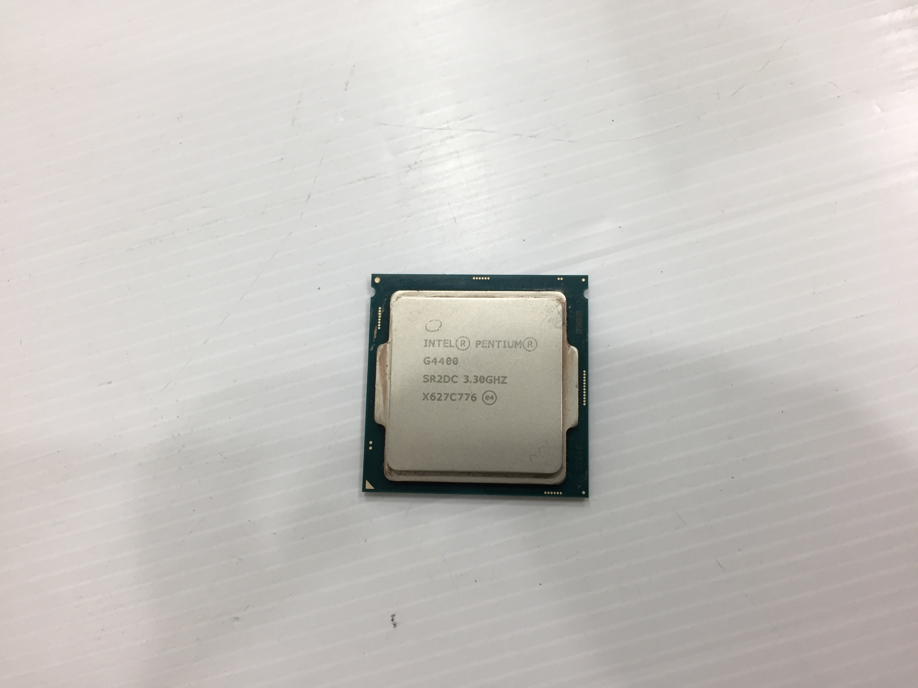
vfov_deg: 48.2
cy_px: 344
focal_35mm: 29
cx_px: 459
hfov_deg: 61.7
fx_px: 769
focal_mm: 4.15
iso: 50
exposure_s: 1/33
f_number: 2.2
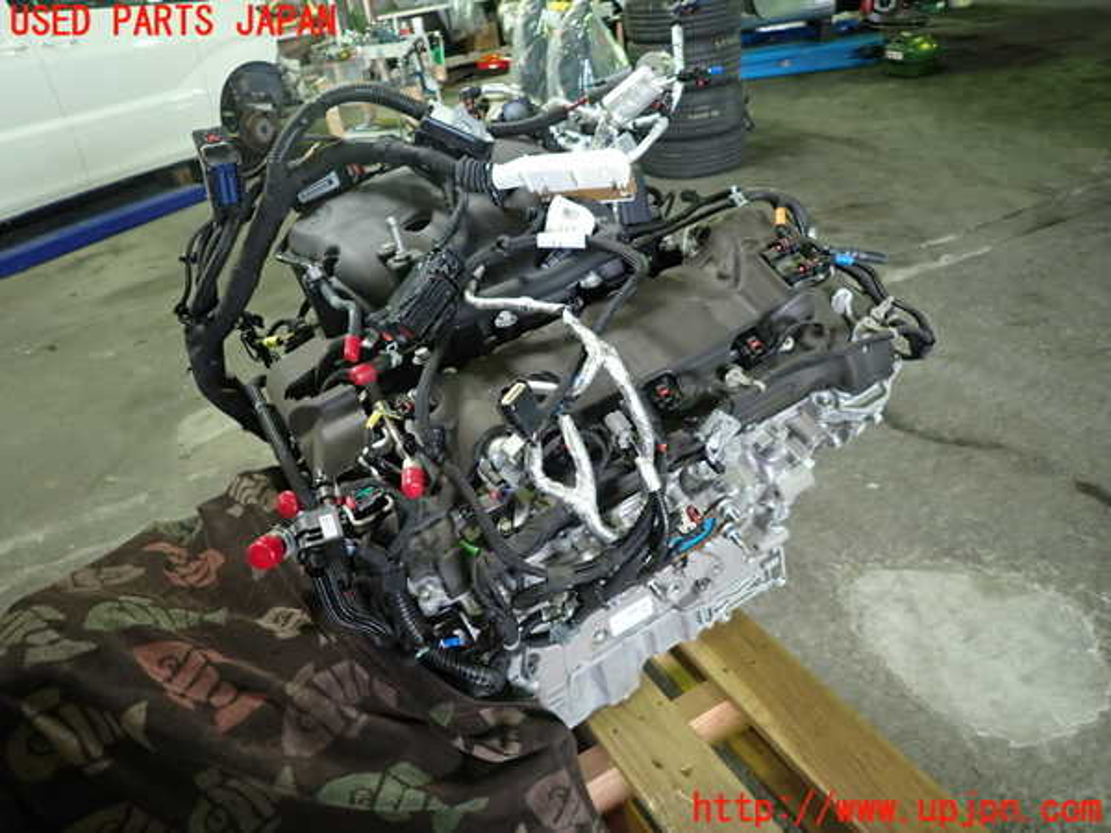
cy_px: 416
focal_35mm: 25
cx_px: 556
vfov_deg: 54.9
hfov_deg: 69.4
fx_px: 802
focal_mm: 4.5
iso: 250
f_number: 2
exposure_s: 1/30
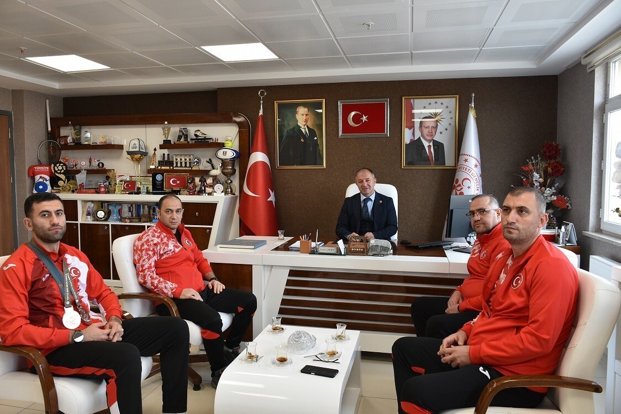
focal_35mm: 27
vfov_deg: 48.0
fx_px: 466
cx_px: 310
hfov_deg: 67.4
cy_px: 207
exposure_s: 1/125
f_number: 5.6
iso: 800
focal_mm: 18
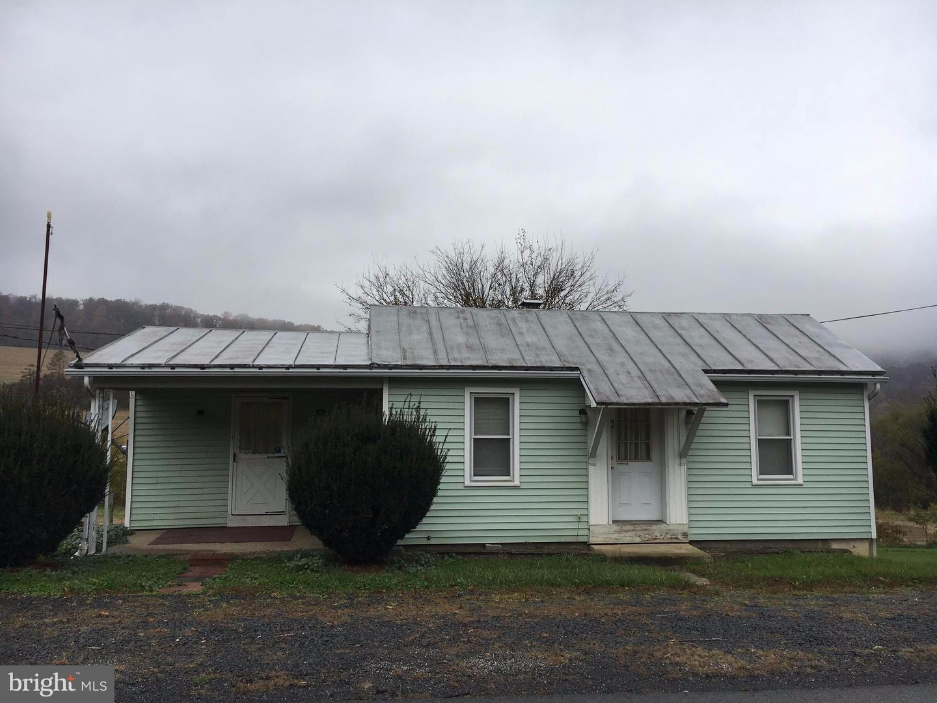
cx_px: 468
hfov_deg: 61.7
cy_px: 352
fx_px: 785
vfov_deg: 48.2
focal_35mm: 29
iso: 25
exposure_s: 1/674
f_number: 2.2
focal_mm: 4.15
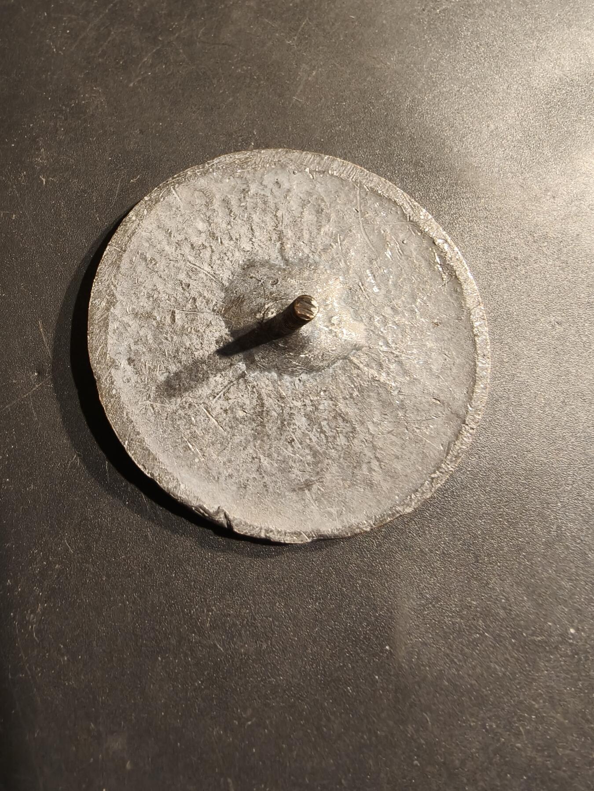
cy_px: 396
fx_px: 526
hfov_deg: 58.9
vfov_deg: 73.9
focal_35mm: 23
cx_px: 297
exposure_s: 1/50
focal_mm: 2.32
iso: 200
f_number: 2
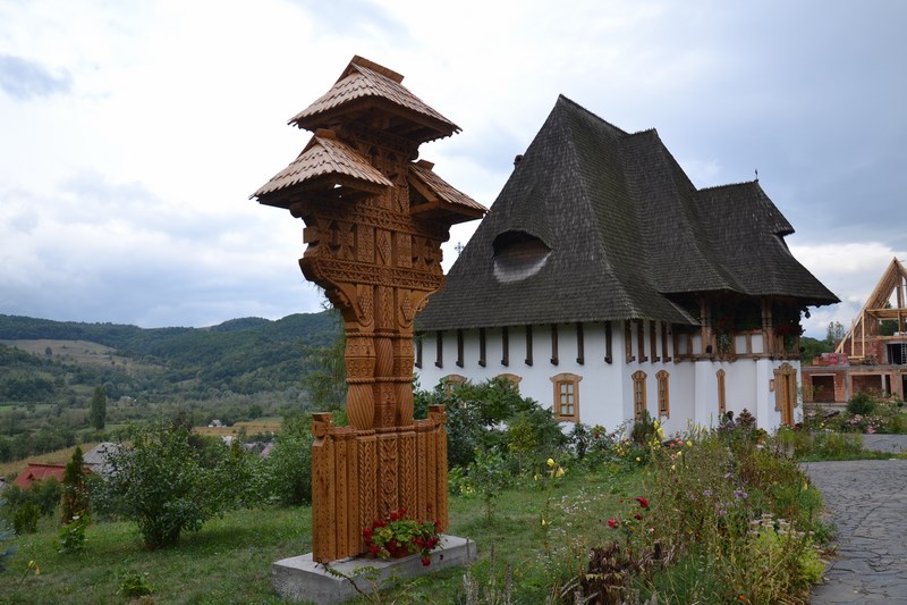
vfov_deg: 47.9
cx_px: 454
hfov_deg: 67.4
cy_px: 302
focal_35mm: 27
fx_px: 680
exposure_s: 1/125
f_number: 5.6
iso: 140
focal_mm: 18
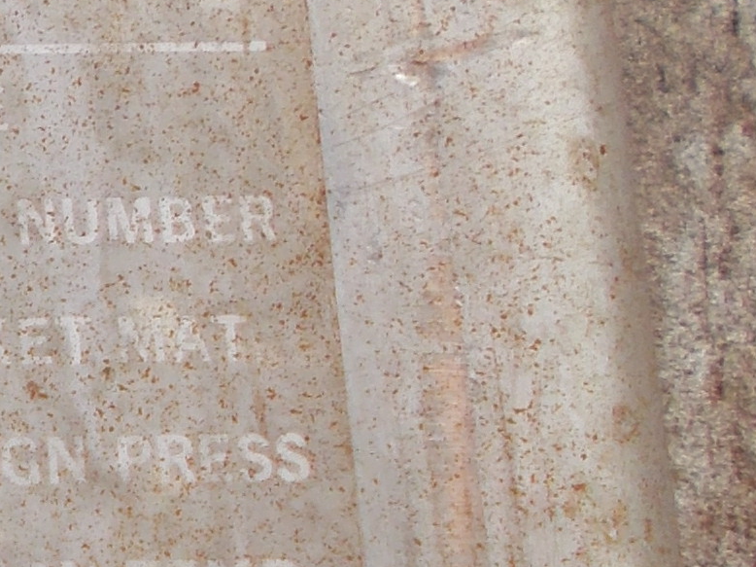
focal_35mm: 154
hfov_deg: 11.5
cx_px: -794
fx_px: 3362
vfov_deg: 9.6
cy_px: 242
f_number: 3.2
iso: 80
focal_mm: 4.6
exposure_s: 1/100
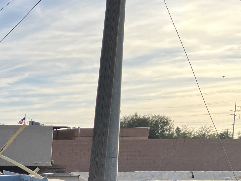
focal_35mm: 82
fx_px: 571
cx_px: -105
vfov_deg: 16.8
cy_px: 248
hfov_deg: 20.8
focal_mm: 3.99
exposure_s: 1/1130
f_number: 1.8
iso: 32
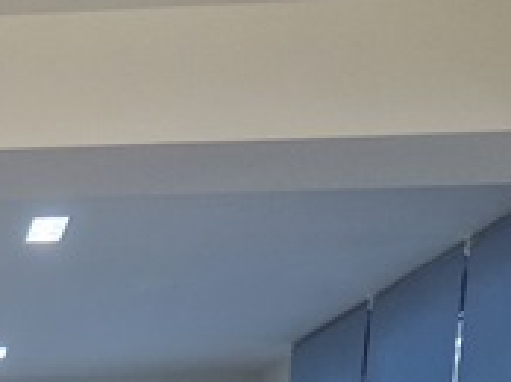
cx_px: -320
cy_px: 743
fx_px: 1563
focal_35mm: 106
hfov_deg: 16.4
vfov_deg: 12.4
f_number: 1.8
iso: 100
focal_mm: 5.4
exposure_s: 1/100
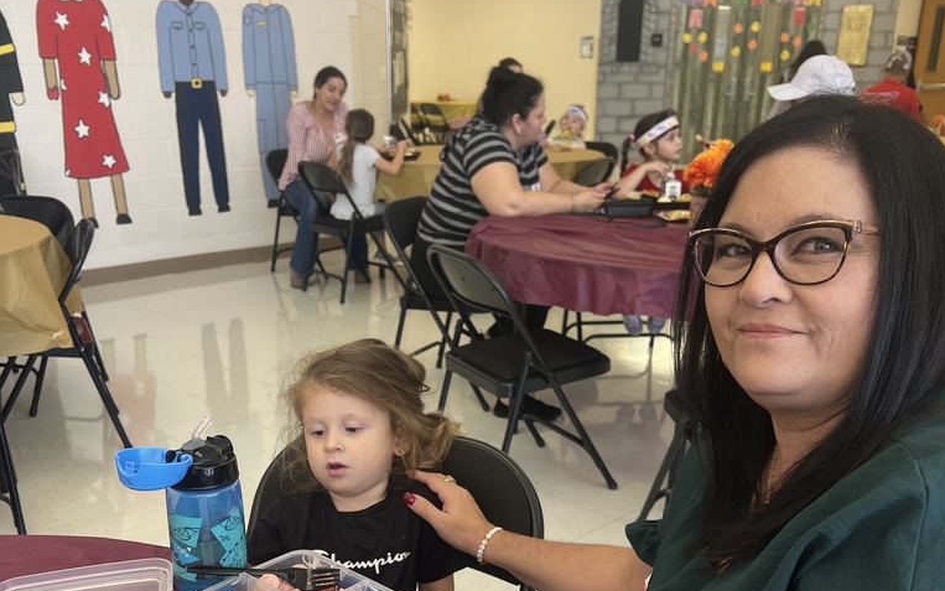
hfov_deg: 52.7
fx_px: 953
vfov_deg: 33.4
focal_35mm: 37
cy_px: 479
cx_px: 474
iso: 80
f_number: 1.5
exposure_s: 1/60
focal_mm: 5.7
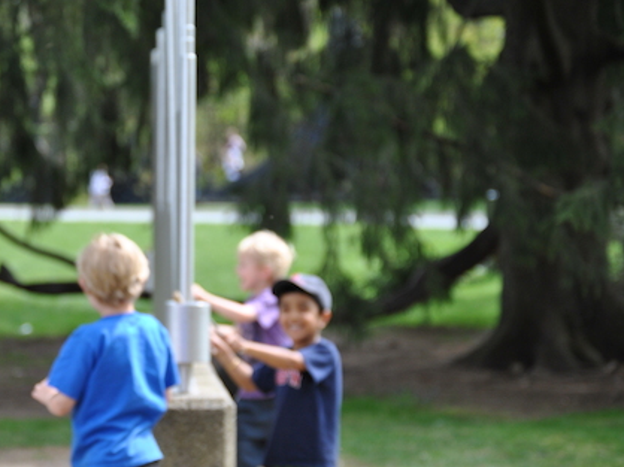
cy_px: 286
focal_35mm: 186
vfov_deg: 8.0
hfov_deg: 10.6
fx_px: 3351
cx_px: 203
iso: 200
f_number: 5
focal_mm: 90
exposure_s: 1/400
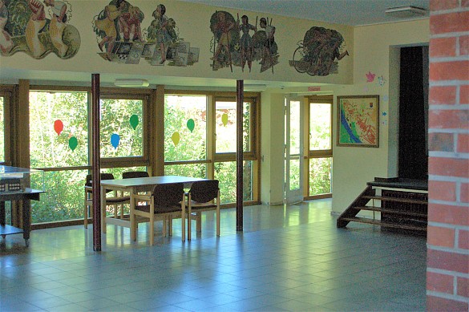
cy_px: 156
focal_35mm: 51
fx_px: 664
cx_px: 234
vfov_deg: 26.4
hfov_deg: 38.9
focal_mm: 34
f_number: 6.3
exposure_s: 1/160
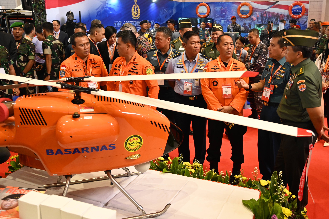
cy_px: 91
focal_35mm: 37
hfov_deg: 51.7
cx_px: 189
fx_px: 338
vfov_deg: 35.8
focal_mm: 31
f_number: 2.8
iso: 2500
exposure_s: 1/200
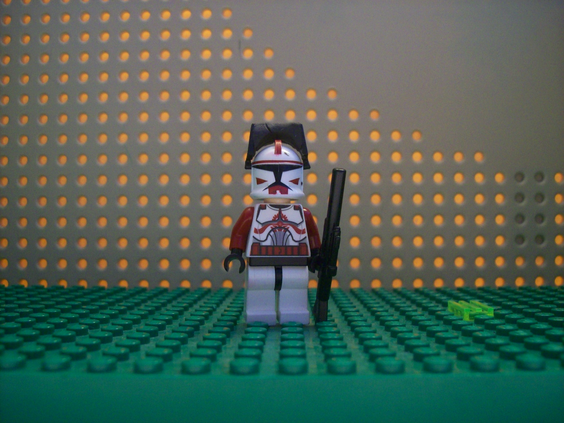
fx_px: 587
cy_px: 212
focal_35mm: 36
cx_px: 282
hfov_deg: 51.4
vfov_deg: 39.7
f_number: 2.7
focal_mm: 6
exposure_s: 1/8
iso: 200
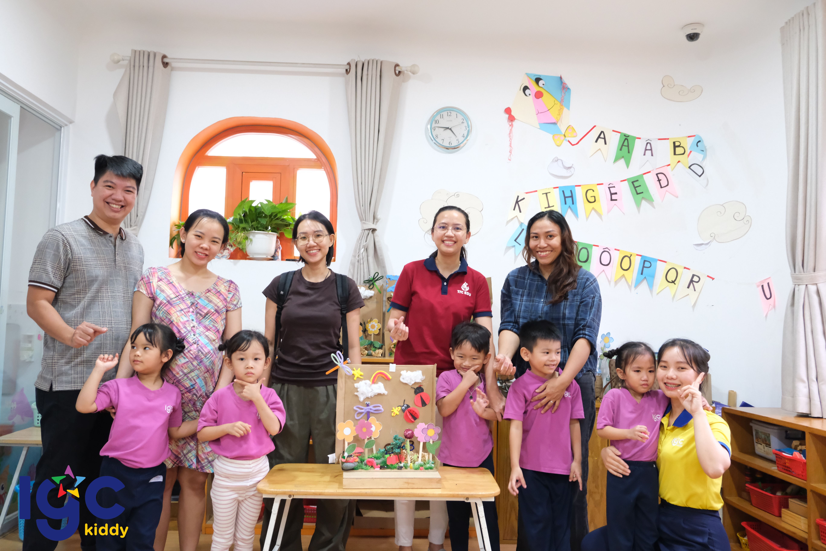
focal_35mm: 29
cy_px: 276
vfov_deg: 45.0
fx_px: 665
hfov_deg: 63.7
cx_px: 413
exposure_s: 1/60
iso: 4000
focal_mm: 19.6
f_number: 3.6
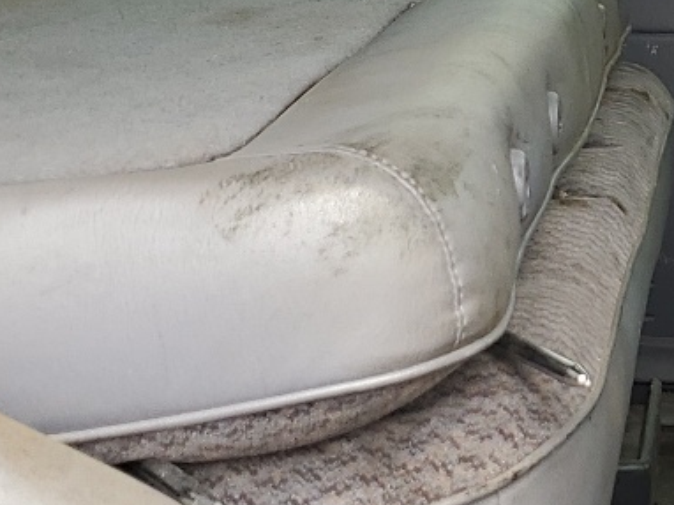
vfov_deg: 13.6
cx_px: 799
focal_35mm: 109
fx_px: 2121
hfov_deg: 17.3
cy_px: 175
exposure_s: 1/435
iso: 50
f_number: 1.5
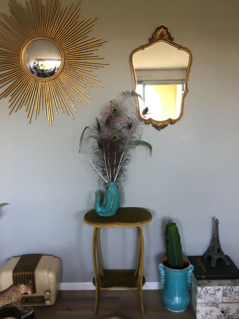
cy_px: 160
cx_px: 120
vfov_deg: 61.7
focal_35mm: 29
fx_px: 267
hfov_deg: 48.2
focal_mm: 4.15
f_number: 2.2
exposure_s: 1/17
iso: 32
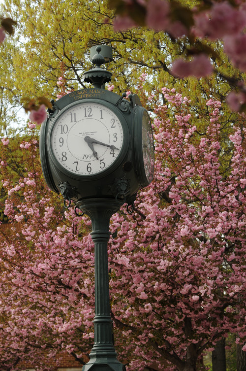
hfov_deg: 13.0
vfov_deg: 19.5
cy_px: 186
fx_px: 1079
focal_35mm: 105
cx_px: 123
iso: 200
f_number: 4
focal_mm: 70
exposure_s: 1/400
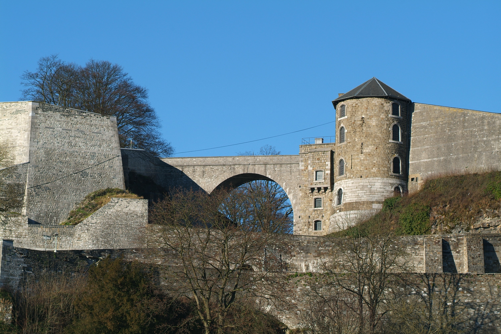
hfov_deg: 13.7
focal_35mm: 150
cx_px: 250
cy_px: 167
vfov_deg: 9.1
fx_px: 2087
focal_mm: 100
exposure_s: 1/350
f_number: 5.6
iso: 100
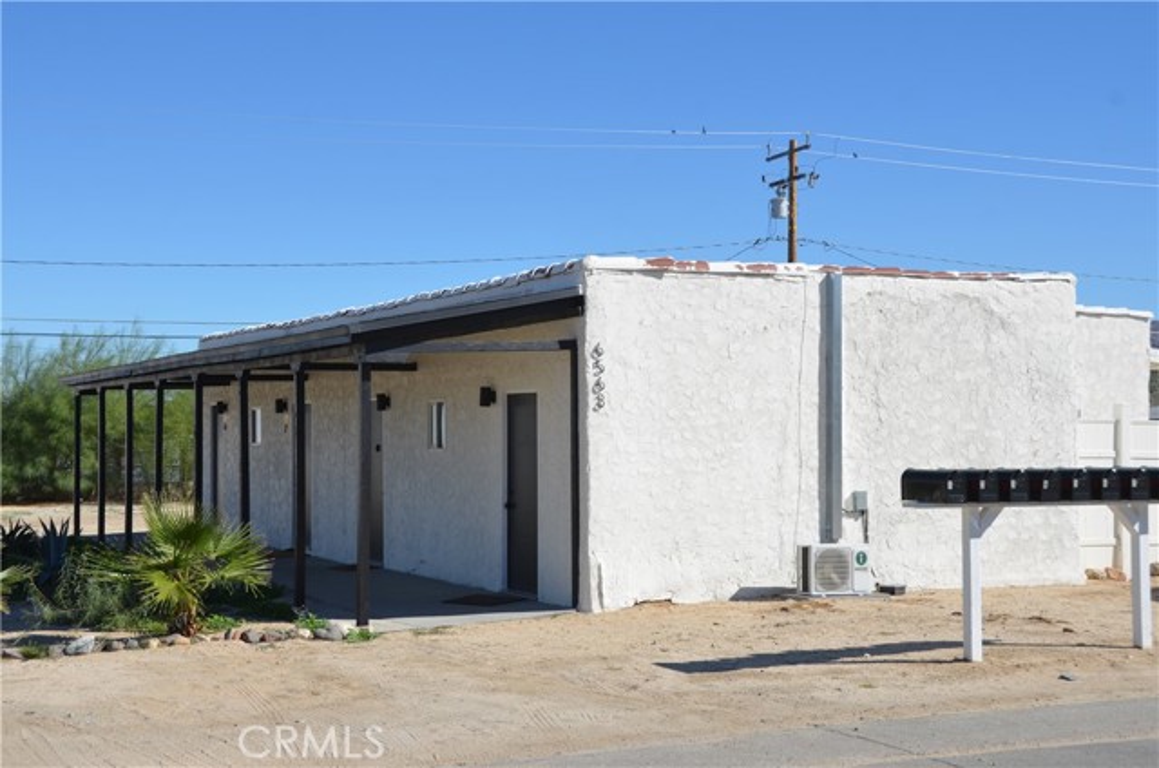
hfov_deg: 39.0
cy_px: 384
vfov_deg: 26.4
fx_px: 1639
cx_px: 580
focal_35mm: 51
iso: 100
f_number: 9
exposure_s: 1/320
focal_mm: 34
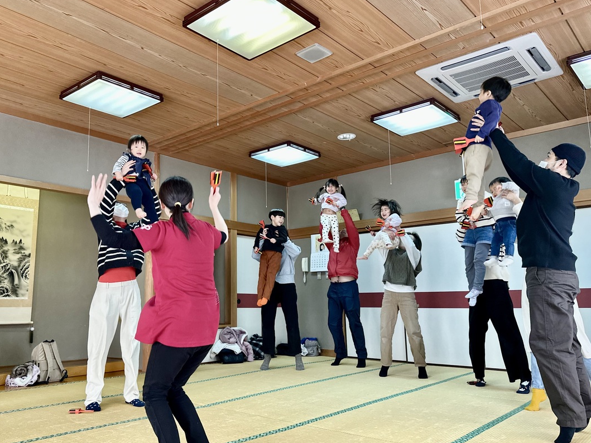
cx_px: 245
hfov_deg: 61.3
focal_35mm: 29
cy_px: 226
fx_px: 495
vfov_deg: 48.2
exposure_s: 1/120
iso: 160
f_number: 1.78
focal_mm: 6.86
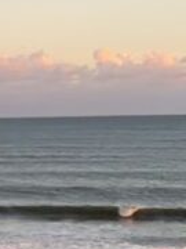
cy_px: 232
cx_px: -227
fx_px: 1053
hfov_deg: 9.3
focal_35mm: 147
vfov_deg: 13.3
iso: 80
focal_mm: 6.86
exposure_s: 1/498
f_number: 1.78
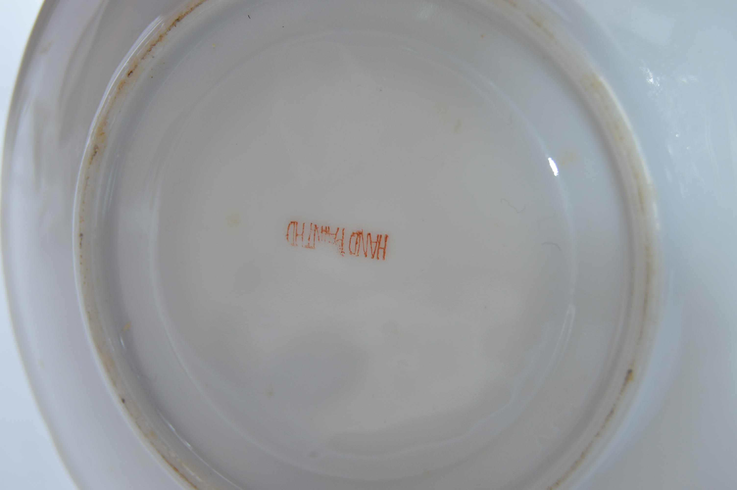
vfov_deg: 18.1
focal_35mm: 75
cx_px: 368
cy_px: 245
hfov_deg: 27.0
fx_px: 1534
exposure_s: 1/100
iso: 200
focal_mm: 50
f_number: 9
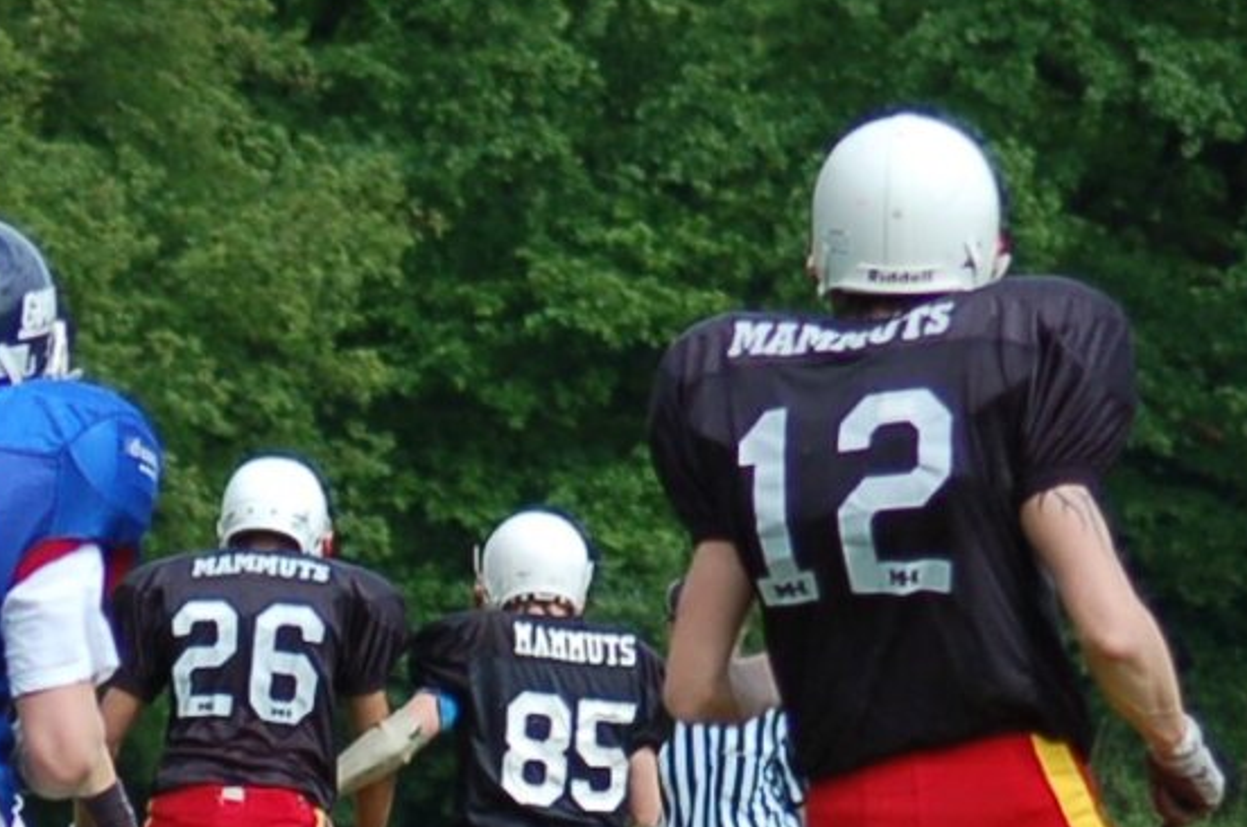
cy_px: 1148
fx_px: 19640
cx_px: 215
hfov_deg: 3.6
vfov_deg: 2.4
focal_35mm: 568
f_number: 4.2
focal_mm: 95
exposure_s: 1/1000
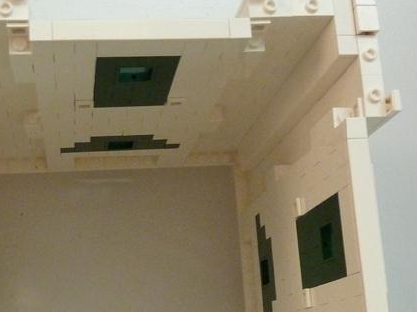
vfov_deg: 23.8
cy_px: 224
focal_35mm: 61
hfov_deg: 31.6
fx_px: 735
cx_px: 163
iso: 400
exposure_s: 1/10
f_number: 3.3
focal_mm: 4.4
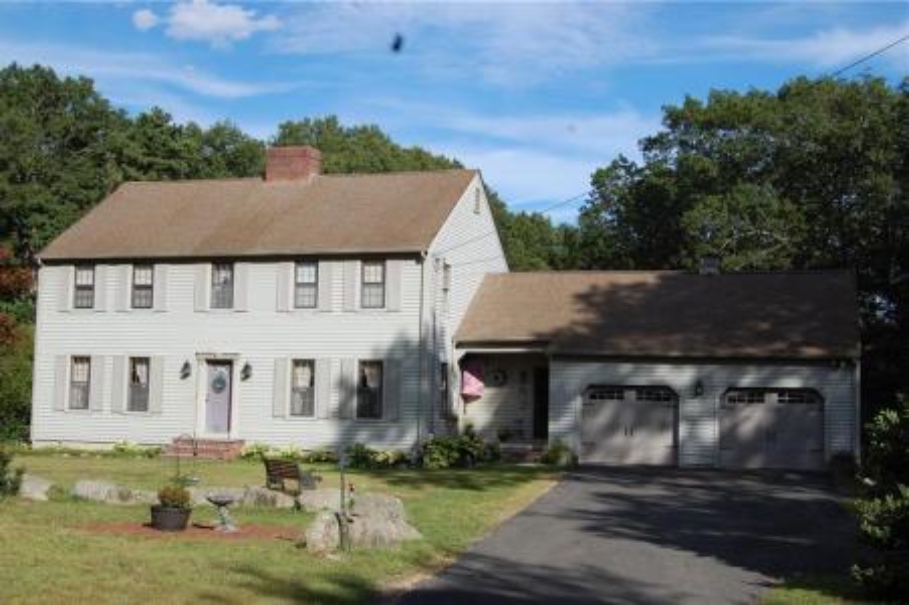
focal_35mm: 46
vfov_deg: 28.9
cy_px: 302
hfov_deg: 42.4
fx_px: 1173
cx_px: 454
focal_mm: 31
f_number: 9
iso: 200
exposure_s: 1/320
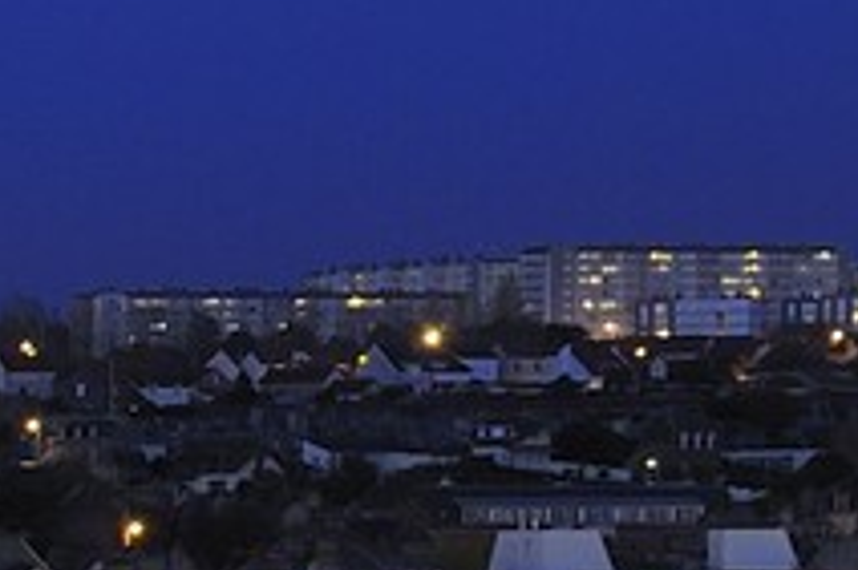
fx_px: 5763
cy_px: 813
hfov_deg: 7.3
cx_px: -1955
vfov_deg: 5.6
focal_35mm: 242
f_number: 7.1
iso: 200
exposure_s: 2.5
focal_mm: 32
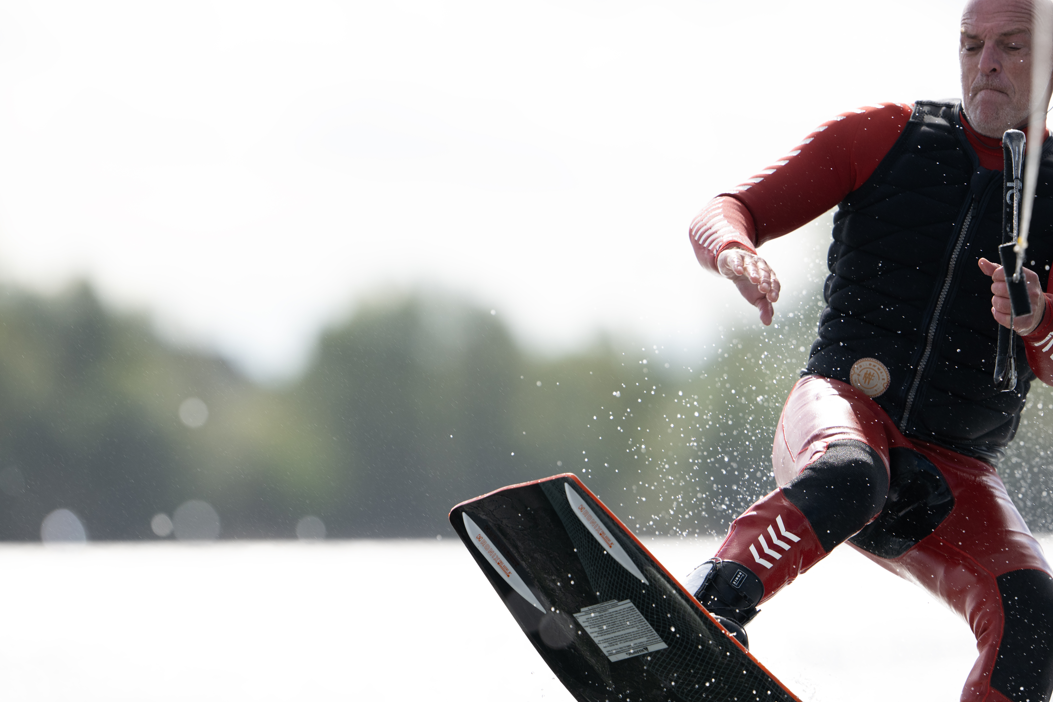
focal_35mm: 483
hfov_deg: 4.3
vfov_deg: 2.8
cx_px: 632
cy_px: 345
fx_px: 14127
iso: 250
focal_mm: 400
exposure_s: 1/2000
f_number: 4.5
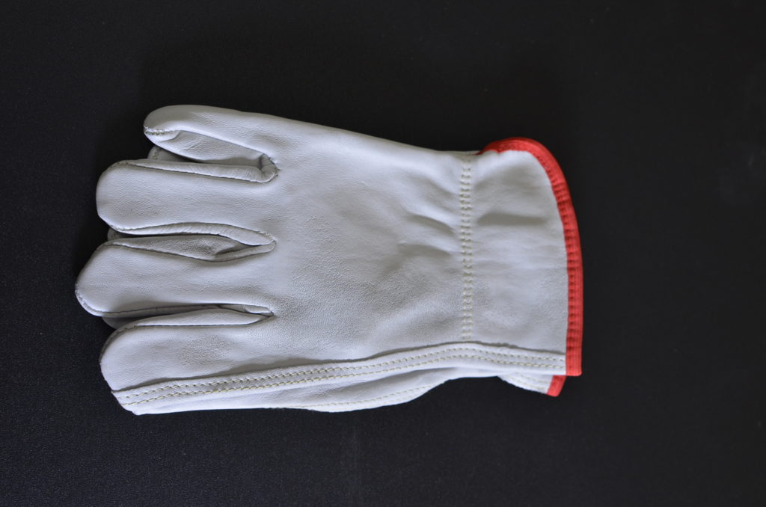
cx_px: 383
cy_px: 254
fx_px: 1115
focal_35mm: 52
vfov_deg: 25.6
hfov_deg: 37.9
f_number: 5.6
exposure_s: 1/125
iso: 400
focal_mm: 35
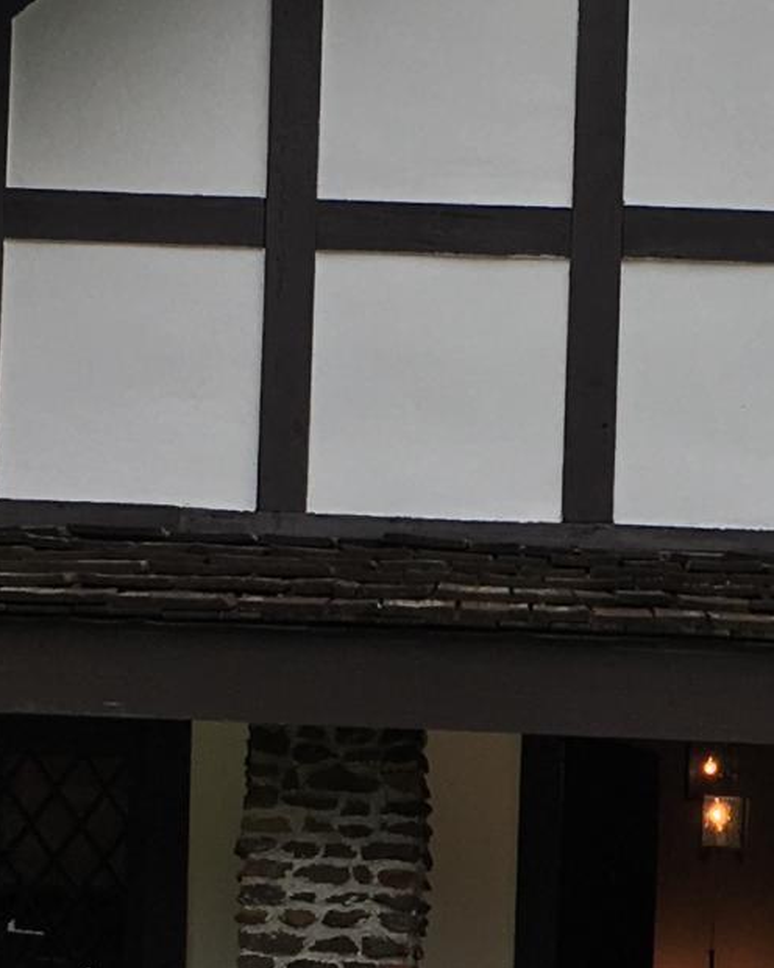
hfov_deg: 11.2
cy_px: 856
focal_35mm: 137
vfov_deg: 13.9
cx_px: 634
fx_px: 3923
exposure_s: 1/499
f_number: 2.2
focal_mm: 4.15
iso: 25
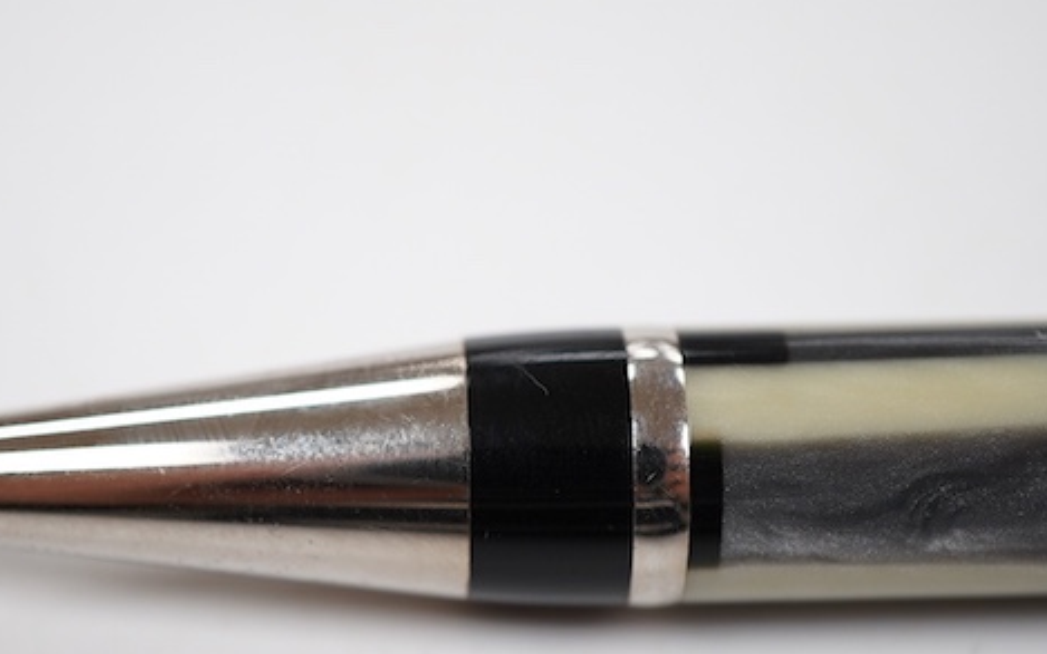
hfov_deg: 23.5
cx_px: 453
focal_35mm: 88
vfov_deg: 14.8
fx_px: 2511
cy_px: 440
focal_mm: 30
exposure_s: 1/125
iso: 500
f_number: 5
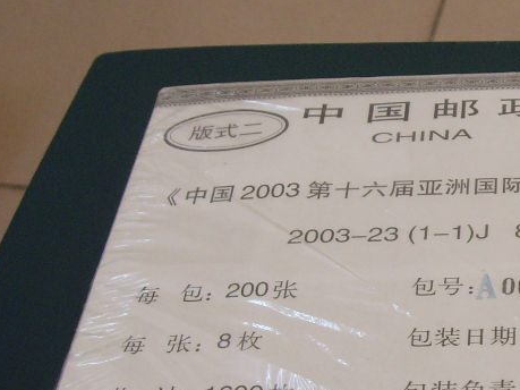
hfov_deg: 21.6
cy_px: 298
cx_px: 532
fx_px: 1307
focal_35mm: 87
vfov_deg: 16.9
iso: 200
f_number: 3.5
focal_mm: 6.6
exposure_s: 1/20
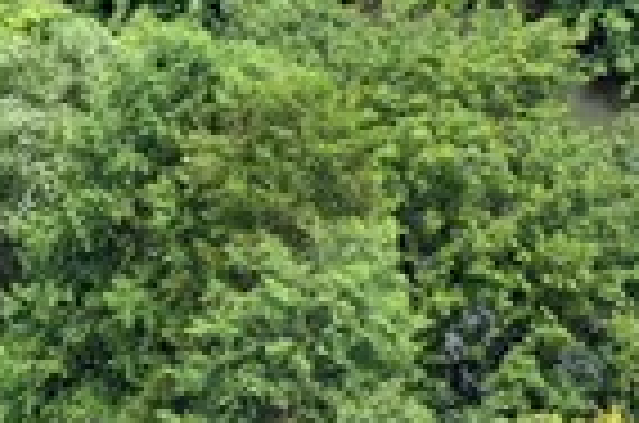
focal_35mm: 148
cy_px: 61
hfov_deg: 12.2
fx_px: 2621
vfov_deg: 9.2
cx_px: -657
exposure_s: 1/400
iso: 100
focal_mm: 10.26
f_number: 5.6
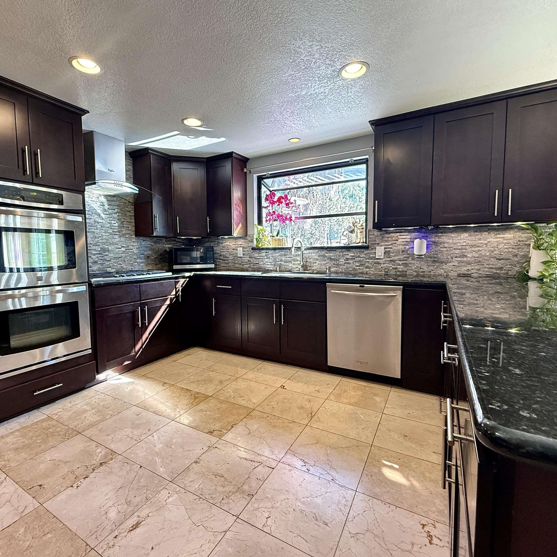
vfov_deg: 84.0
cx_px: 253
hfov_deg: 83.8
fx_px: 309
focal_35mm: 17
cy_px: 275
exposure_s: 1/120
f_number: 2.2
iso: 500
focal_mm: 2.22
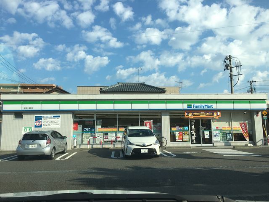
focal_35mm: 29
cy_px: 101
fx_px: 225
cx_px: 134
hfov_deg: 61.7
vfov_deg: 48.2
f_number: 2.2
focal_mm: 4.15
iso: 25
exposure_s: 1/1350
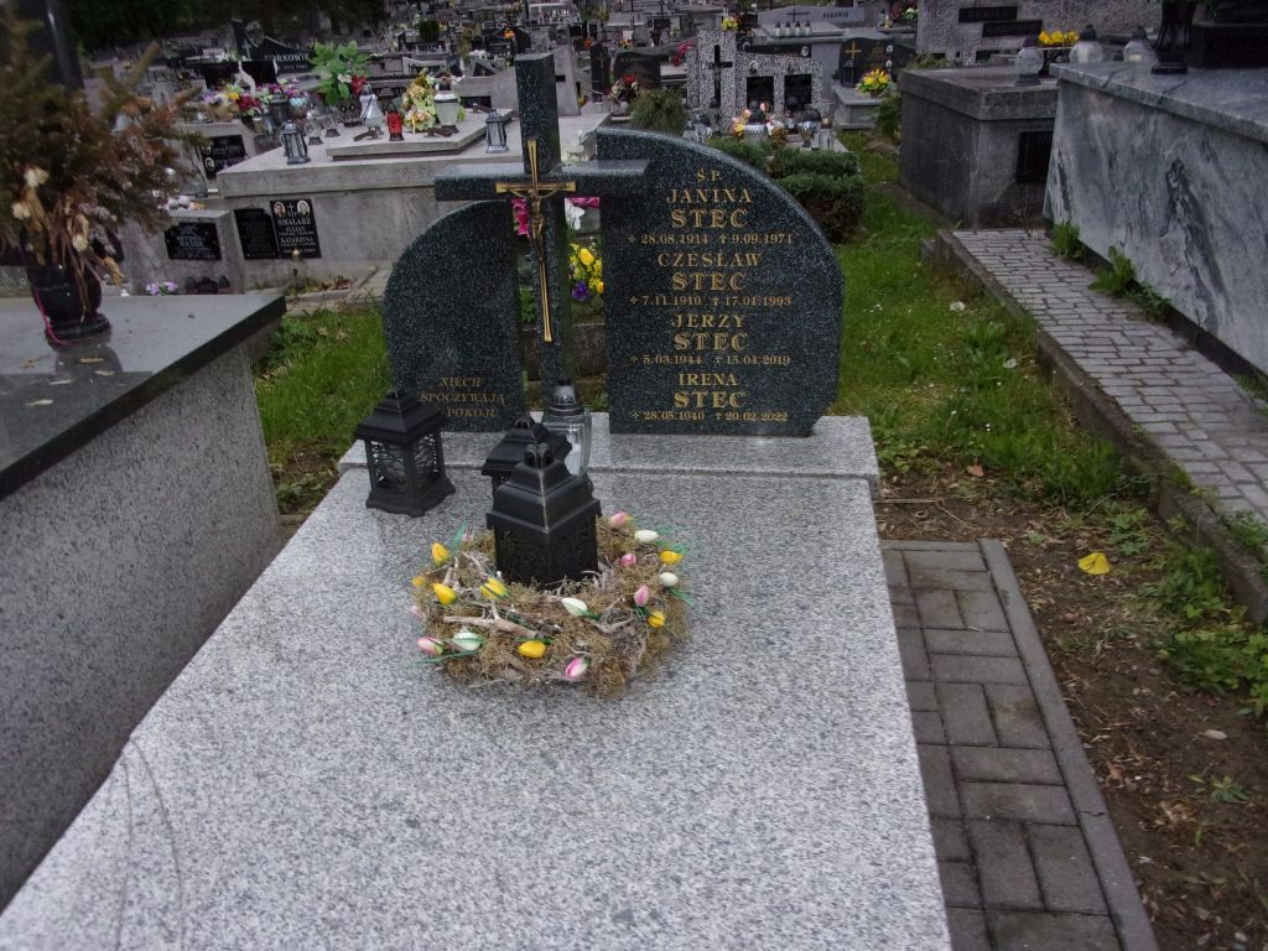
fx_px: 1026
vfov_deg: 49.7
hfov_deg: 63.4
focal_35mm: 28
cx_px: 634
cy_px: 476
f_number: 3.9
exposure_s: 1/34
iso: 200
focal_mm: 5.1
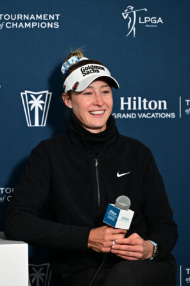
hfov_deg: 6.5
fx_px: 1673
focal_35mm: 211
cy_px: 143
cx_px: 58
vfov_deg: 9.8
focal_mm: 140
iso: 1600
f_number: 2.8
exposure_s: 1/640
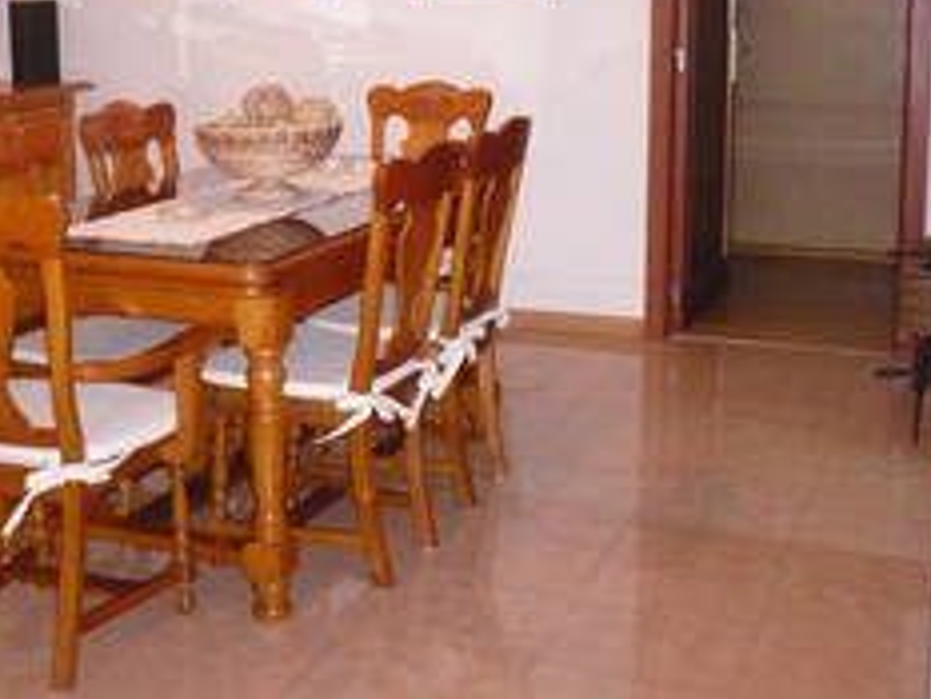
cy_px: 164
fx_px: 1453
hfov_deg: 35.4
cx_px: 360
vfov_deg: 26.7
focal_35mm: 54
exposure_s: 1/30
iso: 640
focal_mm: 5.8
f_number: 2.8
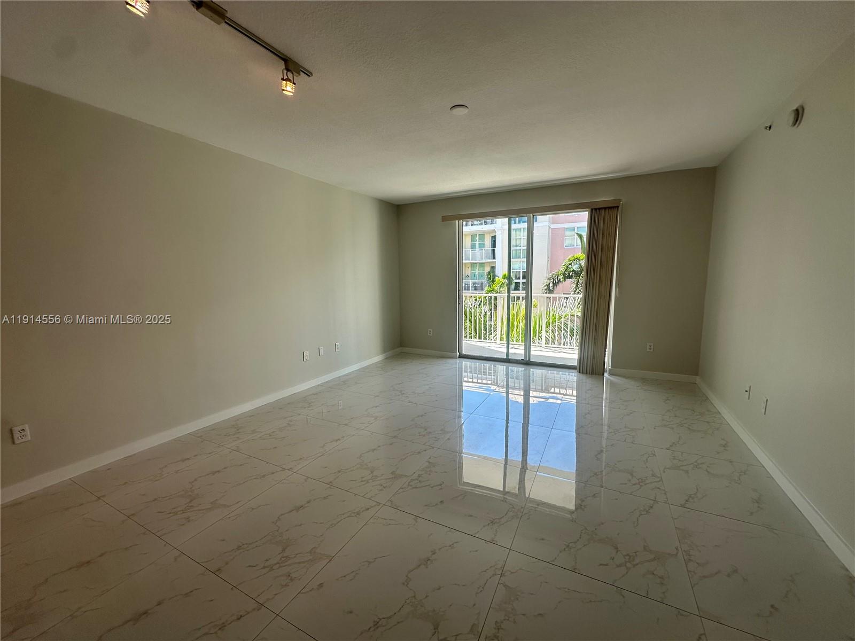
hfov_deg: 102.1
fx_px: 346
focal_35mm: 14
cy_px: 320
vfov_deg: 85.7
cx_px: 428
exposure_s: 1/149
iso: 40
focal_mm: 2.22
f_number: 2.2
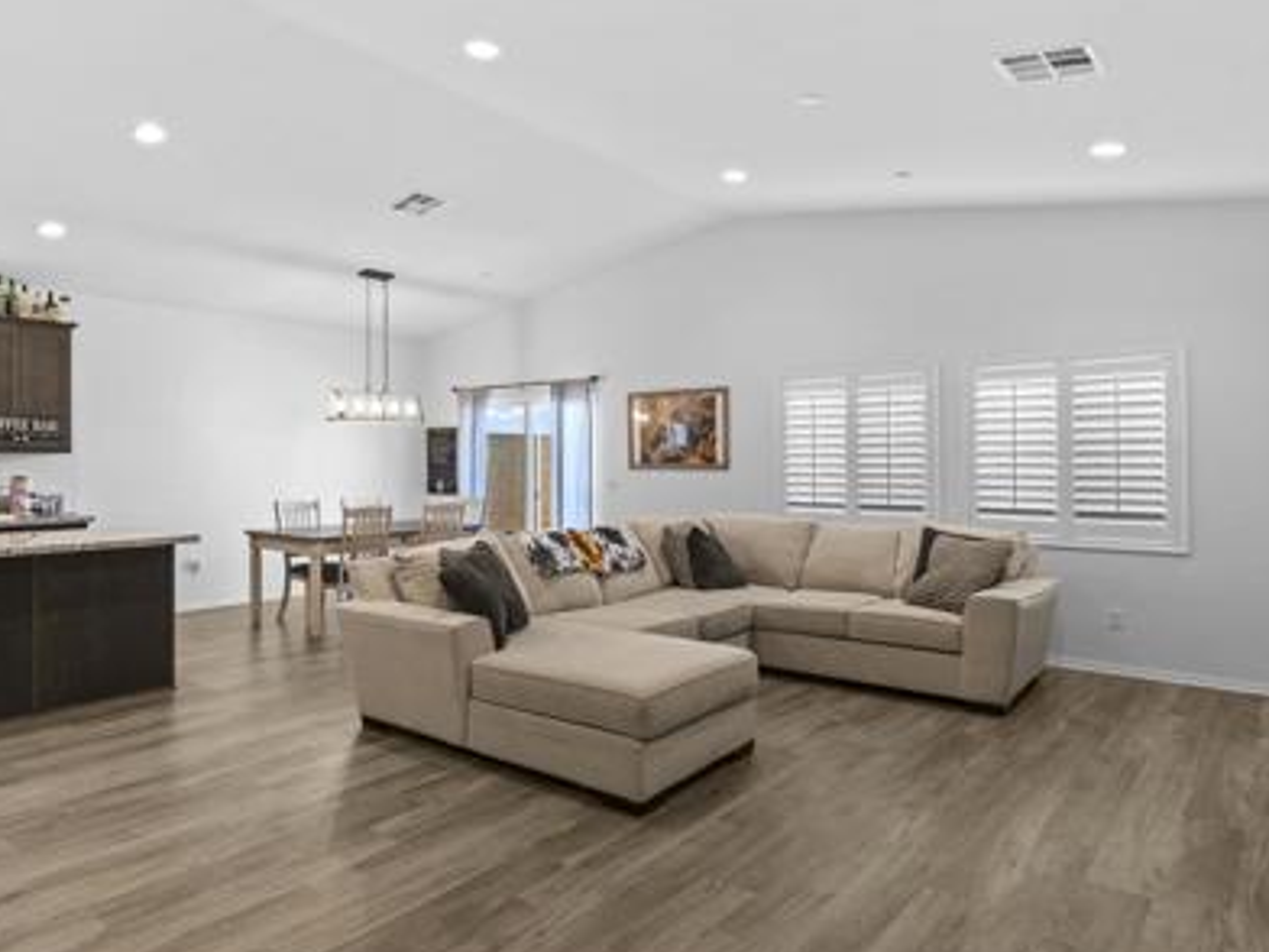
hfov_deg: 75.4
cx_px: 499
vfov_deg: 61.1
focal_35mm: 22
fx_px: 807
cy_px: 497
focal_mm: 14
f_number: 8
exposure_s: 1/40
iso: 3200
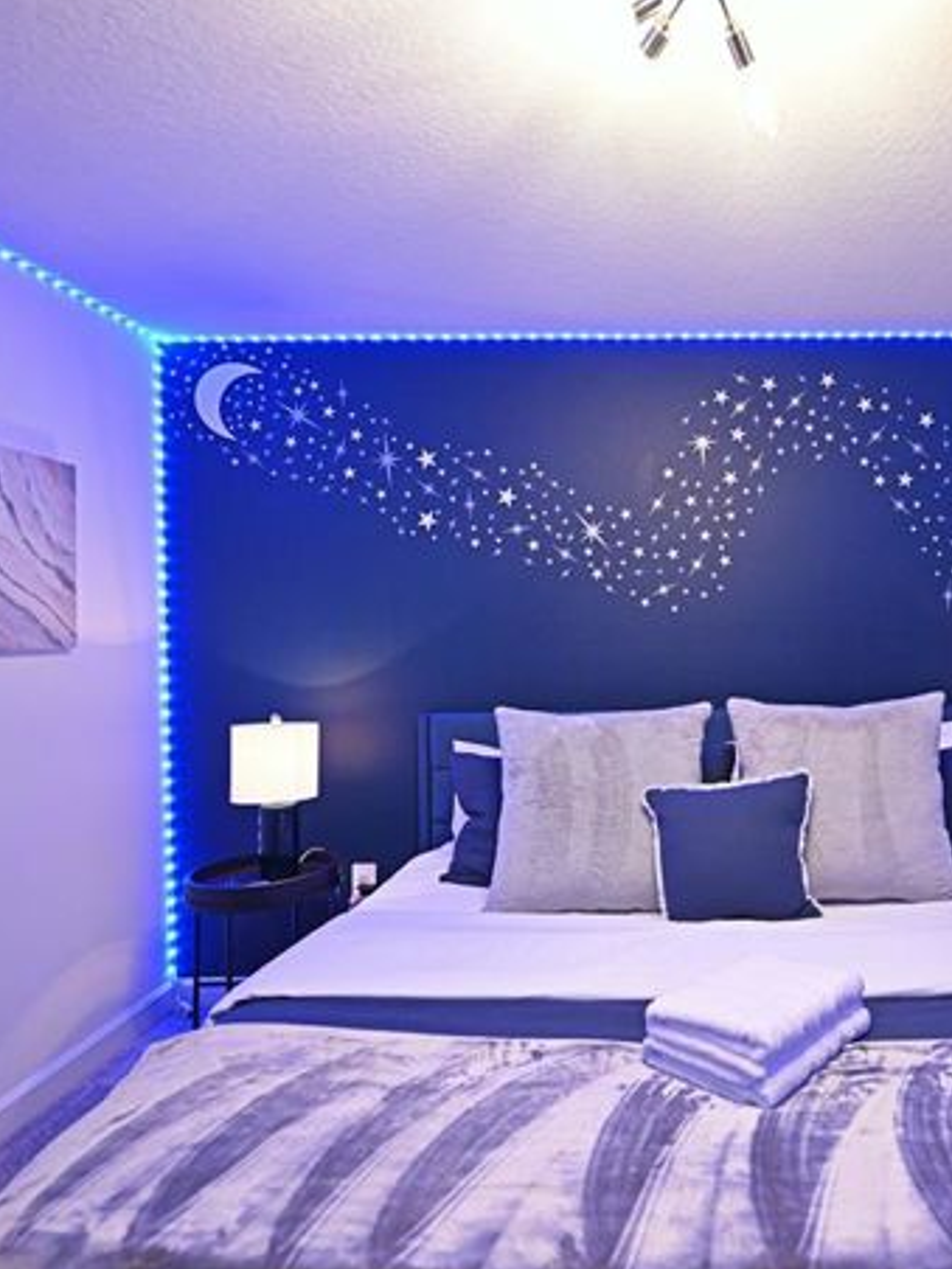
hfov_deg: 60.7
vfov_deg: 79.0
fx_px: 770
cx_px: 689
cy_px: 633
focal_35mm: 21
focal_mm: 14
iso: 900
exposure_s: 1/125
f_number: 2.8
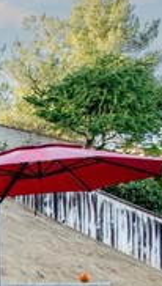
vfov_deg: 20.7
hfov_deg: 10.7
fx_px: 753
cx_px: -206
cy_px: 299
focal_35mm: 99
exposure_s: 1/200
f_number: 5
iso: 320
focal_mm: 18
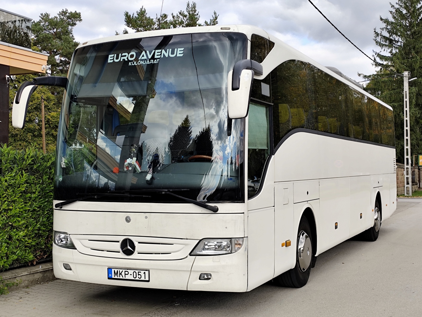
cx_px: 211
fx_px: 561
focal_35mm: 46
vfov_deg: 31.5
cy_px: 158
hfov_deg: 41.3
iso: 50
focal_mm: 6.19
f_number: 1.65
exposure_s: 1/449
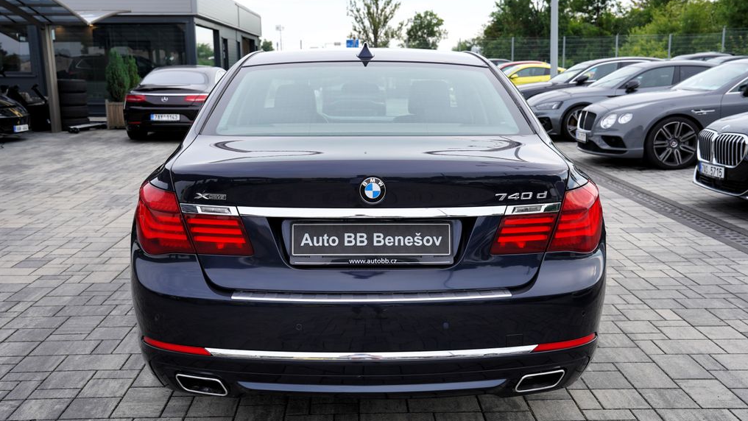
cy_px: 229
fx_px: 754
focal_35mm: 38
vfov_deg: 31.2
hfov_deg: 52.8
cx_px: 375
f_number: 5.6
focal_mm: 36
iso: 100
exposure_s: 1/160
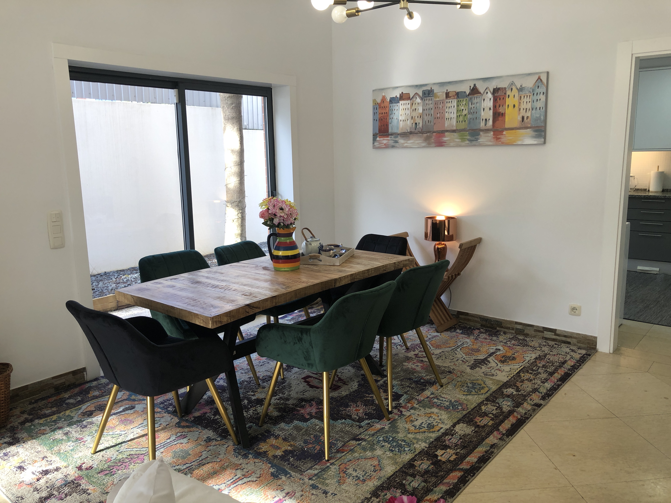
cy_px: 252
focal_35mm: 28
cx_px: 336
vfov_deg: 49.7
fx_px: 543
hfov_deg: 63.4
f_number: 1.8
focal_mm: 4
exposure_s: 1/100
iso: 32
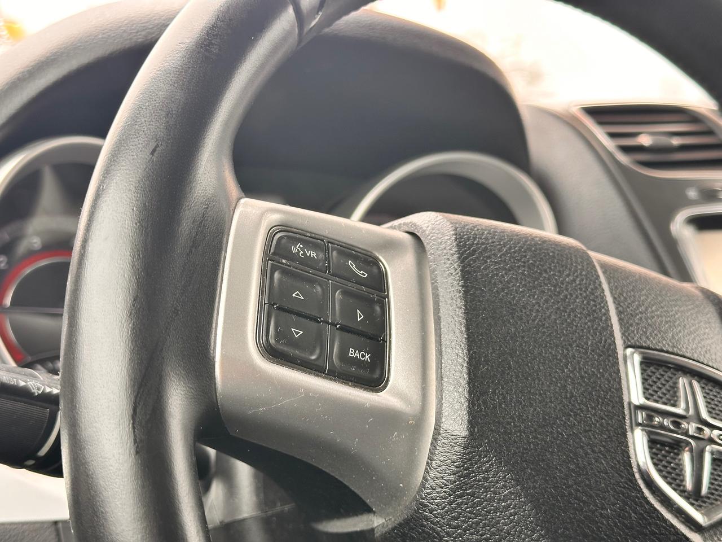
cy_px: 271
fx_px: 1001
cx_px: 361
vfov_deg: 30.3
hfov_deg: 39.7
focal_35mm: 48
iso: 80
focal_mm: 6.86
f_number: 1.78
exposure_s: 1/121
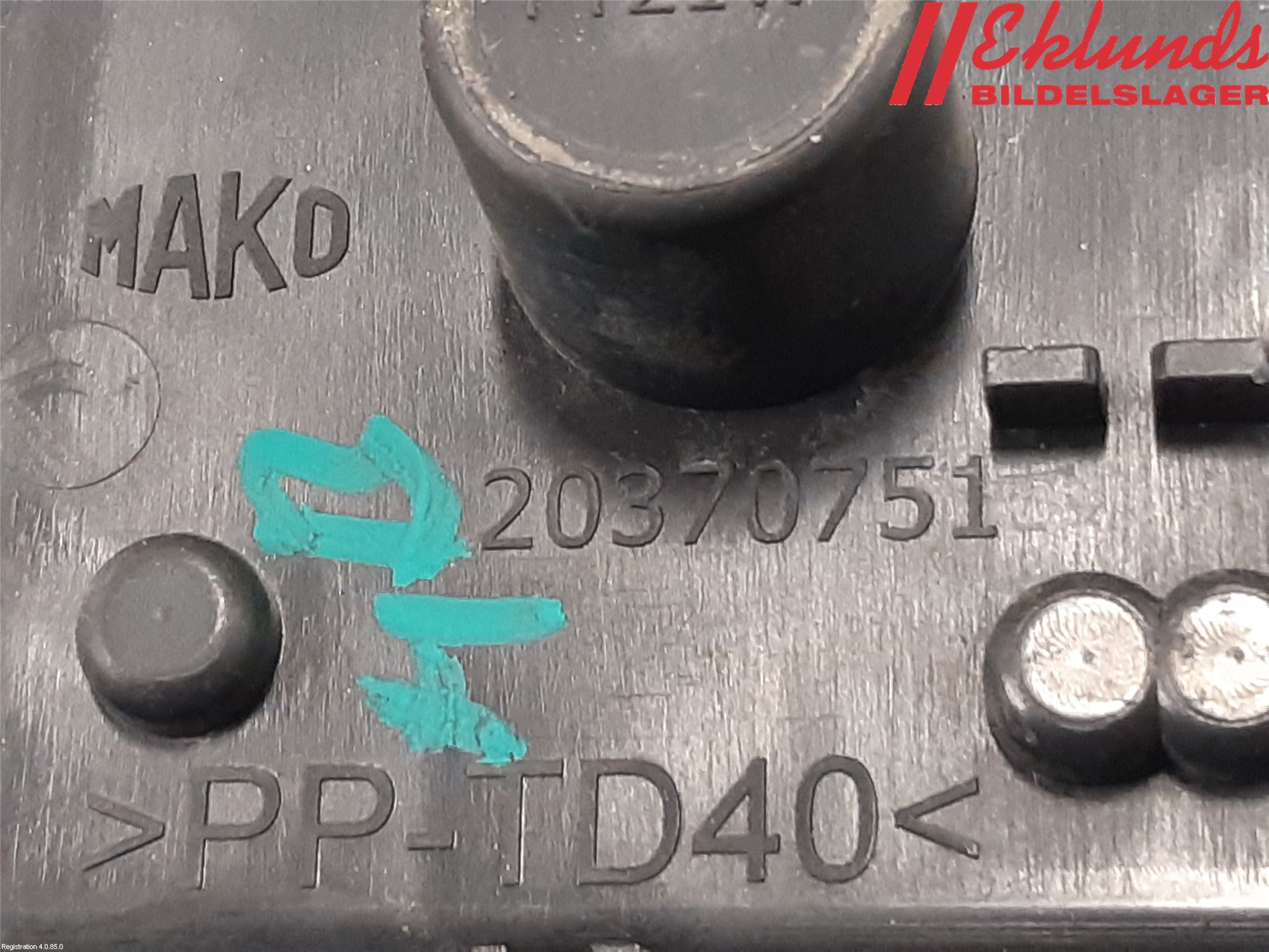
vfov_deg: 53.1
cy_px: 476
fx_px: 953
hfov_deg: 67.3
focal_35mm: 26
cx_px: 634
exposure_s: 1/25
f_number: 1.7
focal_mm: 3.93
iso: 200
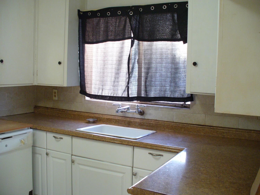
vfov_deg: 38.7
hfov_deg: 50.1
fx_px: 278
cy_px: 98
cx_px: 130
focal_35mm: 37
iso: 200
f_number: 2.8
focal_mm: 6.1
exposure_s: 1/25
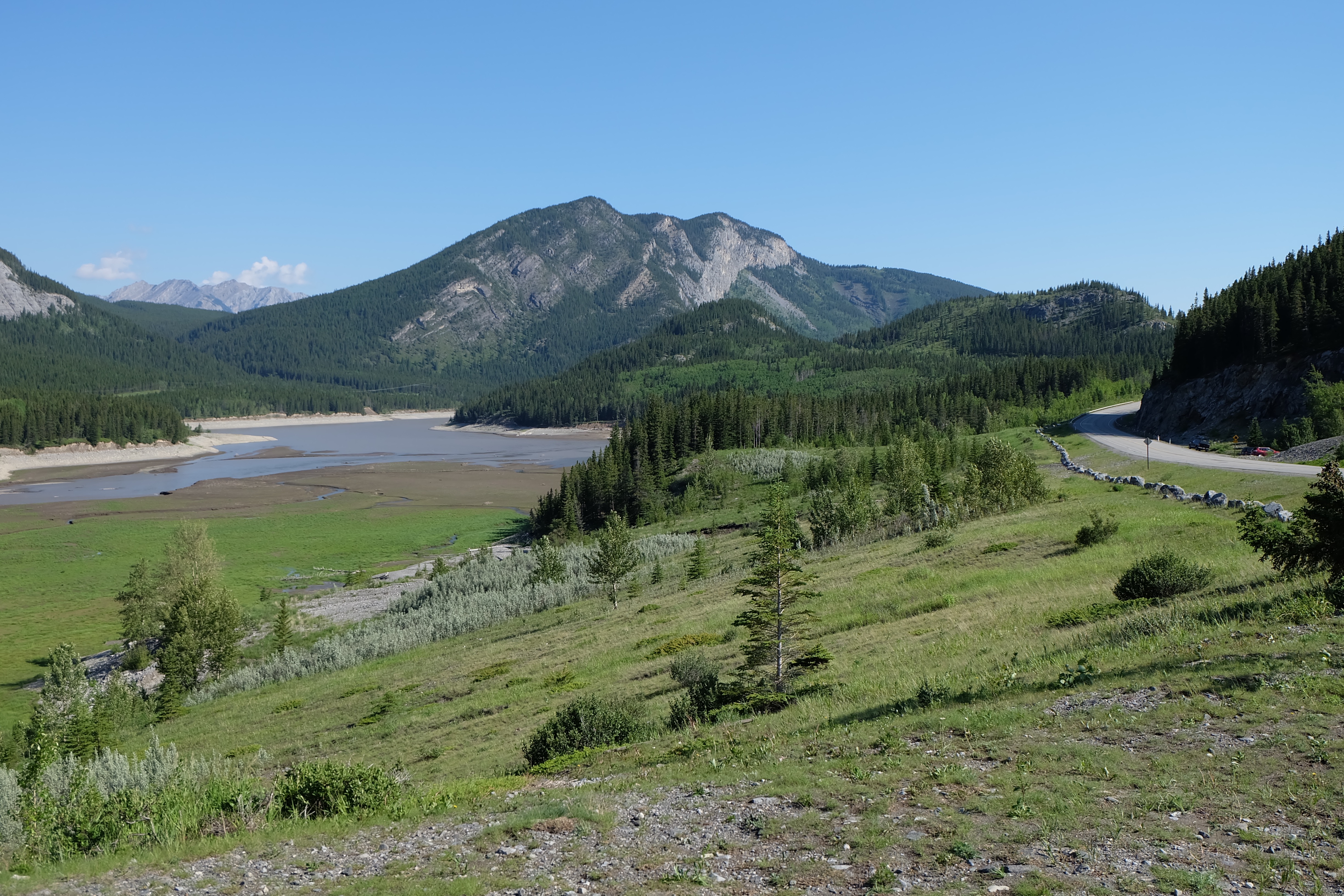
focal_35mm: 35
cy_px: 448
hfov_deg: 54.4
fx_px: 1307
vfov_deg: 37.9
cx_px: 672
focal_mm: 23.2
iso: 200
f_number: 7.1
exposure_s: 1/420
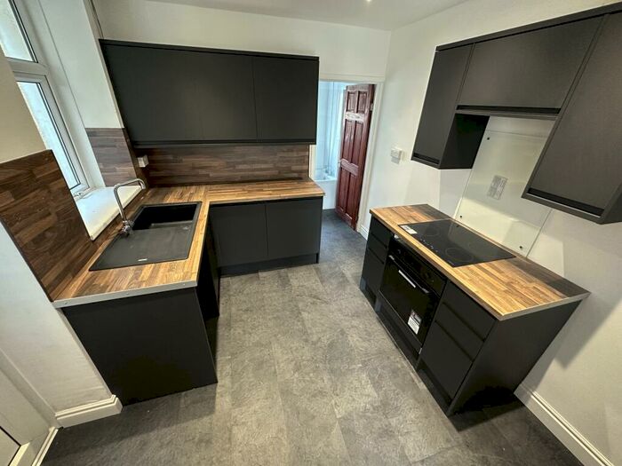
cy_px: 233
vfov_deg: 85.7
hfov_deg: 102.1
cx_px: 311
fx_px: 252
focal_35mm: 14
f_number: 2.2
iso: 250
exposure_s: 1/50
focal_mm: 2.22
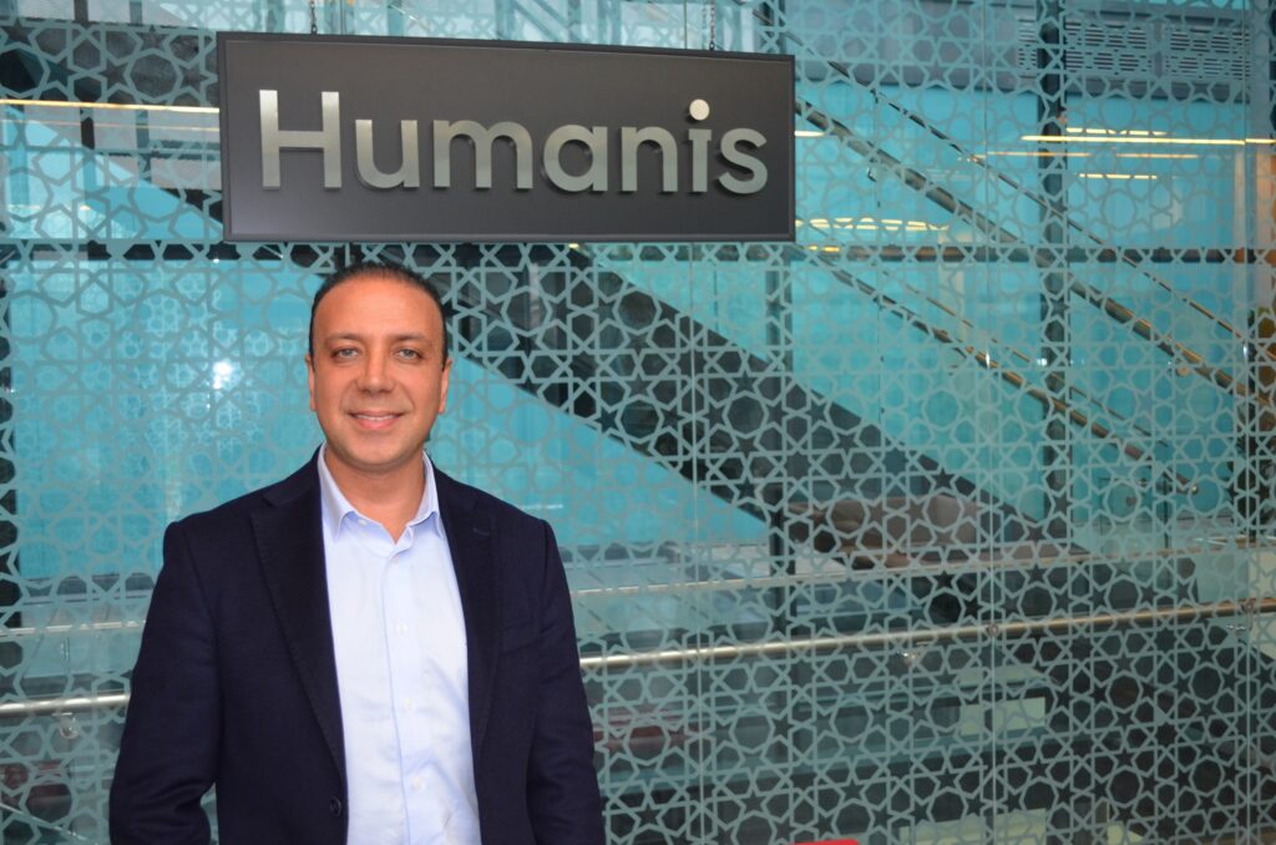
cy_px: 422
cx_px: 638
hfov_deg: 49.6
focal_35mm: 39
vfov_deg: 34.1
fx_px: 1379
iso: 800
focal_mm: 26
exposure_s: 1/60
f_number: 4.2
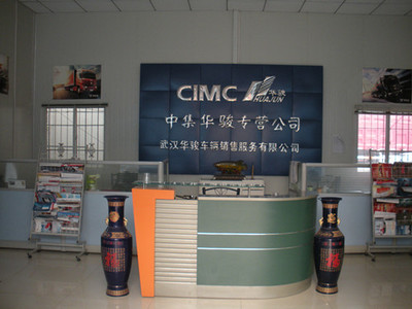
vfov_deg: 40.7
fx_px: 417
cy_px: 154
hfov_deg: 52.6
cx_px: 206
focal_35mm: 35
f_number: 3.5
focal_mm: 6.3
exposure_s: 1/65
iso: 181
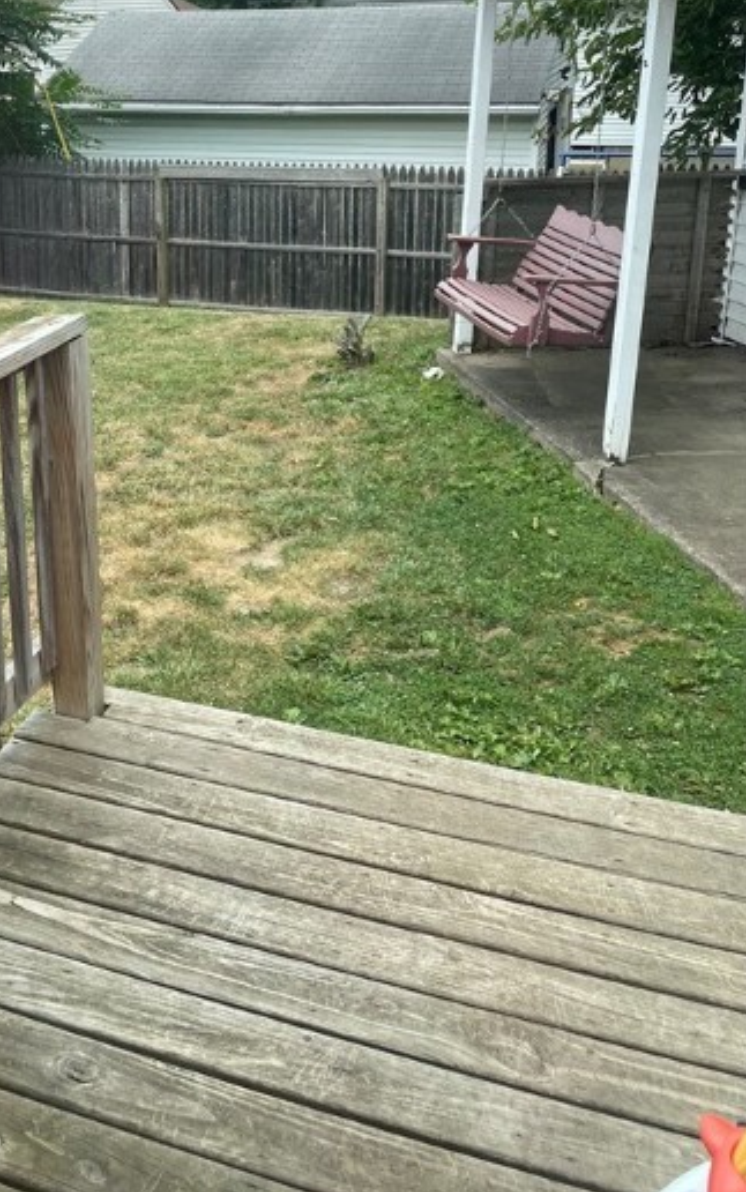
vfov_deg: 47.1
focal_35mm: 41
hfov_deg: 30.1
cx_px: 88
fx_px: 1332
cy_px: 360
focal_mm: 4.2
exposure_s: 1/836
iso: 32
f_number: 1.6
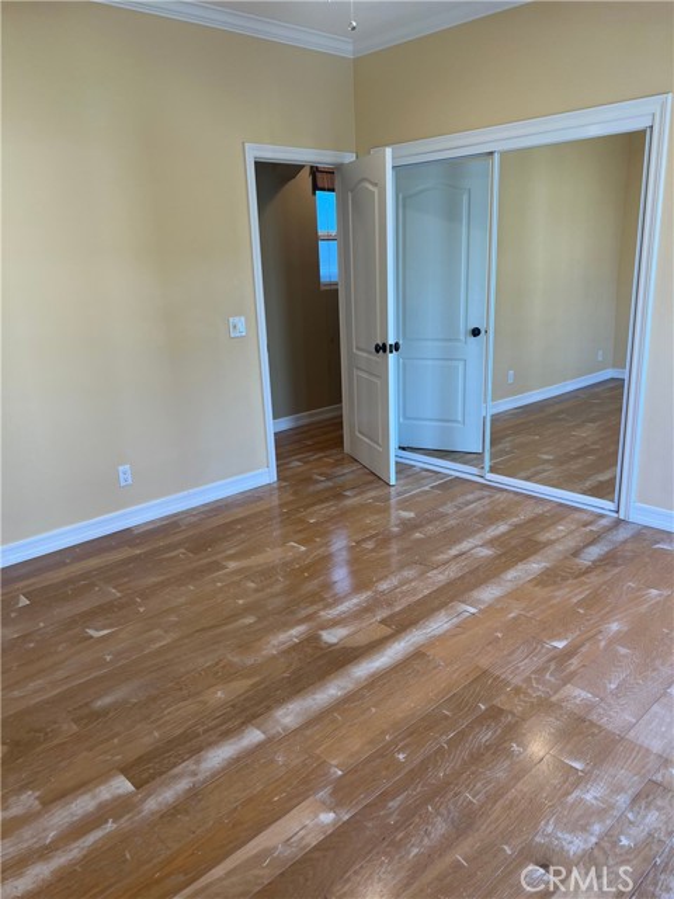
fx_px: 675
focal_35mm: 26
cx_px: 337
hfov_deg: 53.1
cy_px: 450
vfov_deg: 67.3
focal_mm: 5.7
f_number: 1.5
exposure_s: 1/120
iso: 80
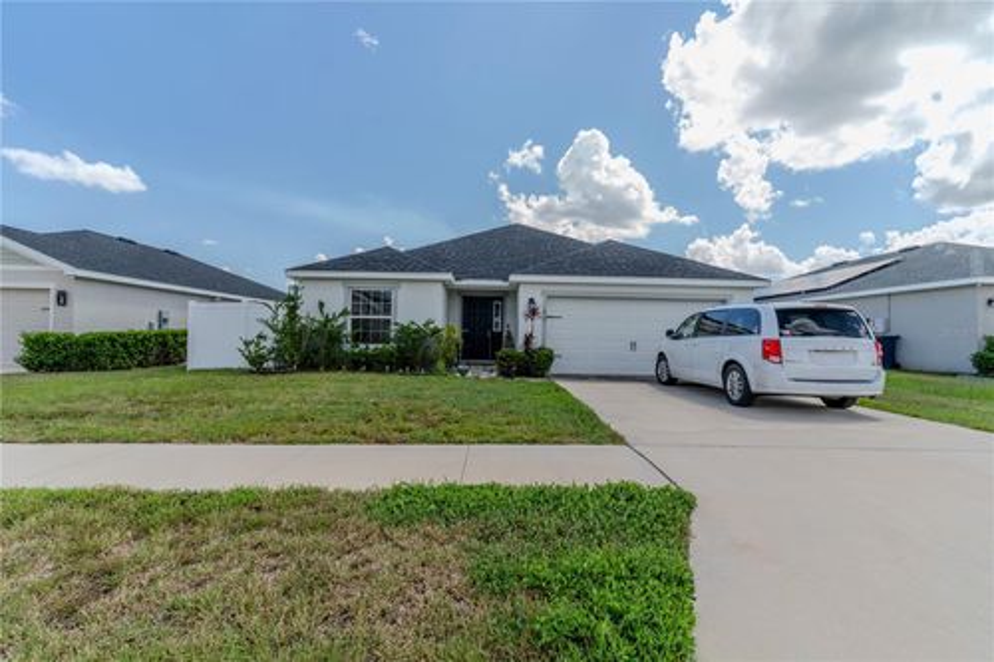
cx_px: 497
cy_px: 331
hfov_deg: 93.3
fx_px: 469
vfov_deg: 70.4
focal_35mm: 17
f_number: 8
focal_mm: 17
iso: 100
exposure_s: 1/40
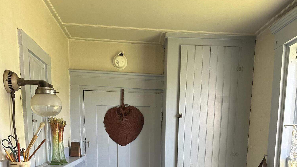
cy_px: 175
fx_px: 276
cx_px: 148
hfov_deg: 56.6
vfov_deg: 30.8
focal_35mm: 35
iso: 160
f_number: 1.78
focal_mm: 6.86
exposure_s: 1/121
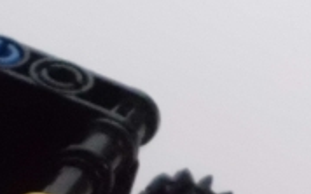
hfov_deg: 14.6
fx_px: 1050
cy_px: 351
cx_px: -264
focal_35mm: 124
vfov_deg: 10.0
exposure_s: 1/100
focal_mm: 4.6
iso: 800
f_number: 3.2
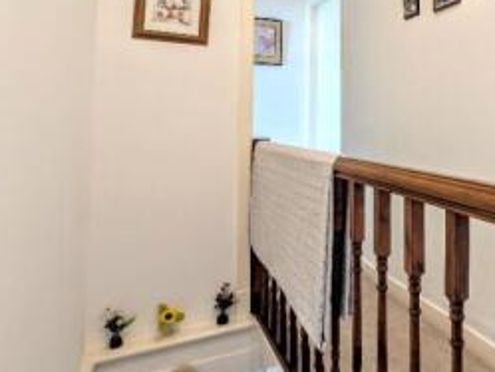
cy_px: 91
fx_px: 401
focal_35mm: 28
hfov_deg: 58.7
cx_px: 394
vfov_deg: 47.8
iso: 87
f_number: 1.7
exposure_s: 1/15
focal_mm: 2.02
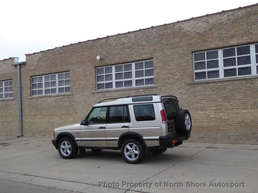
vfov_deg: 39.7
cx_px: 129
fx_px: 268
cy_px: 96
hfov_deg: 51.4
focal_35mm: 36
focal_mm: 6.3
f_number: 3.7
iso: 200
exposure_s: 1/160
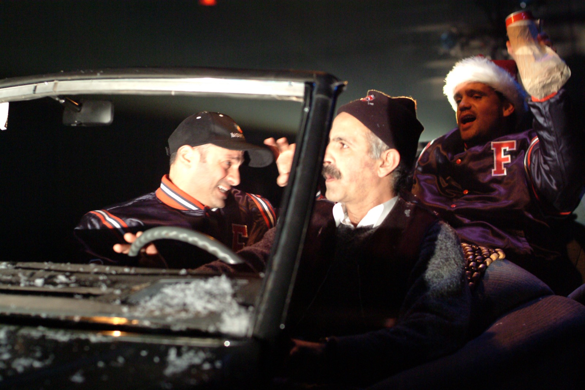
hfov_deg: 27.0
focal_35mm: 75
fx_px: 1218
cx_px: 292
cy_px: 195
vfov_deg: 18.2
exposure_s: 1/60
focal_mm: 50
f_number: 2.4
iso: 1600
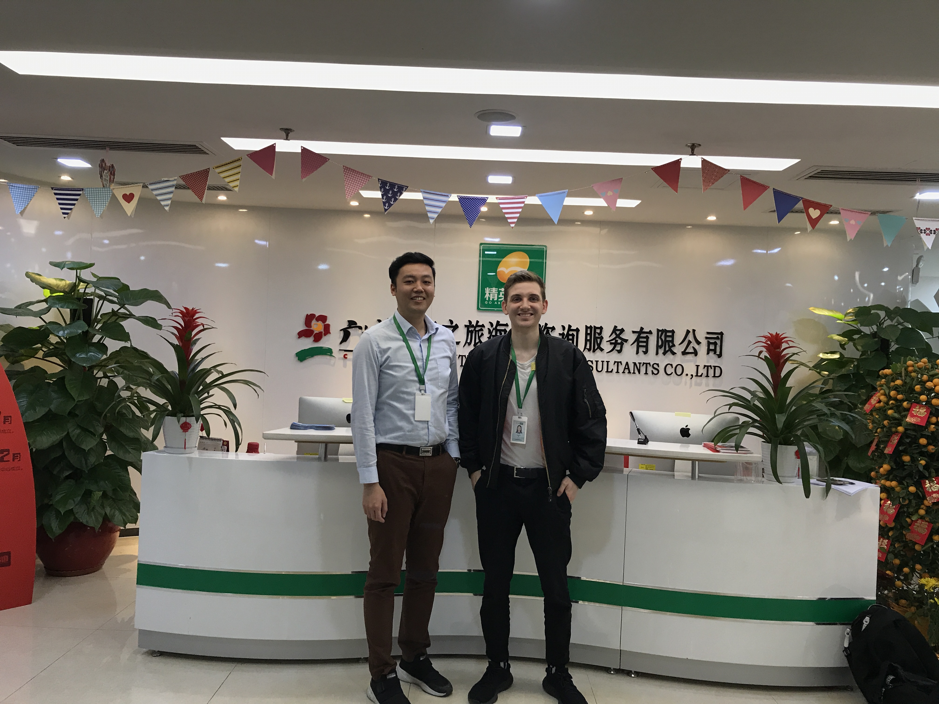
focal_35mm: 28
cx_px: 470
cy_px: 352
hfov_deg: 63.4
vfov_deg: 49.7
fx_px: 760
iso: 25
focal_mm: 3.99
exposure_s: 1/33
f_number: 1.8
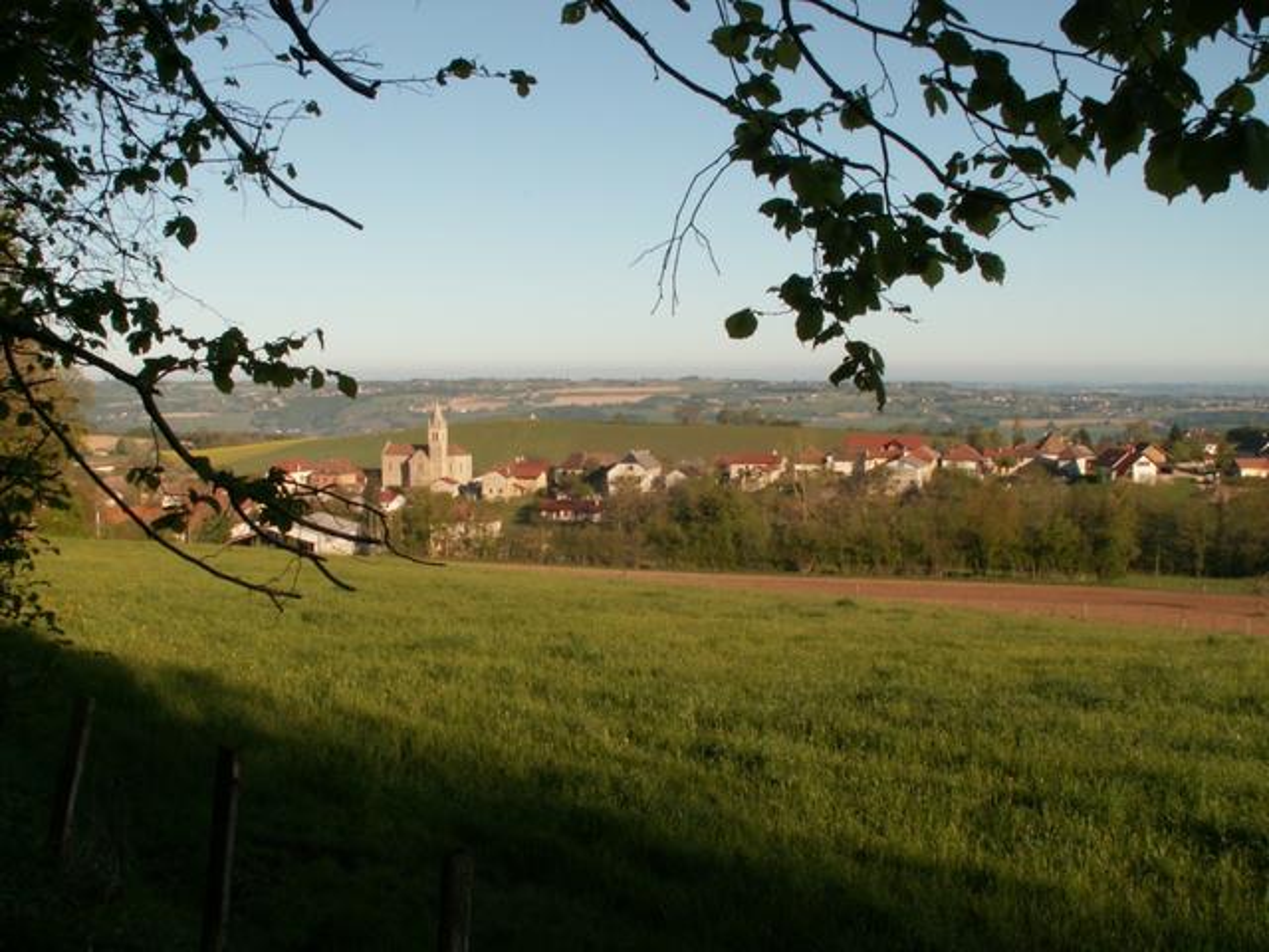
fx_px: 1283
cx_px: 634
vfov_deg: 40.7
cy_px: 476
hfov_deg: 52.6
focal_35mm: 35
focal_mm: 5.86
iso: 50
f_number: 8
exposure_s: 1/125
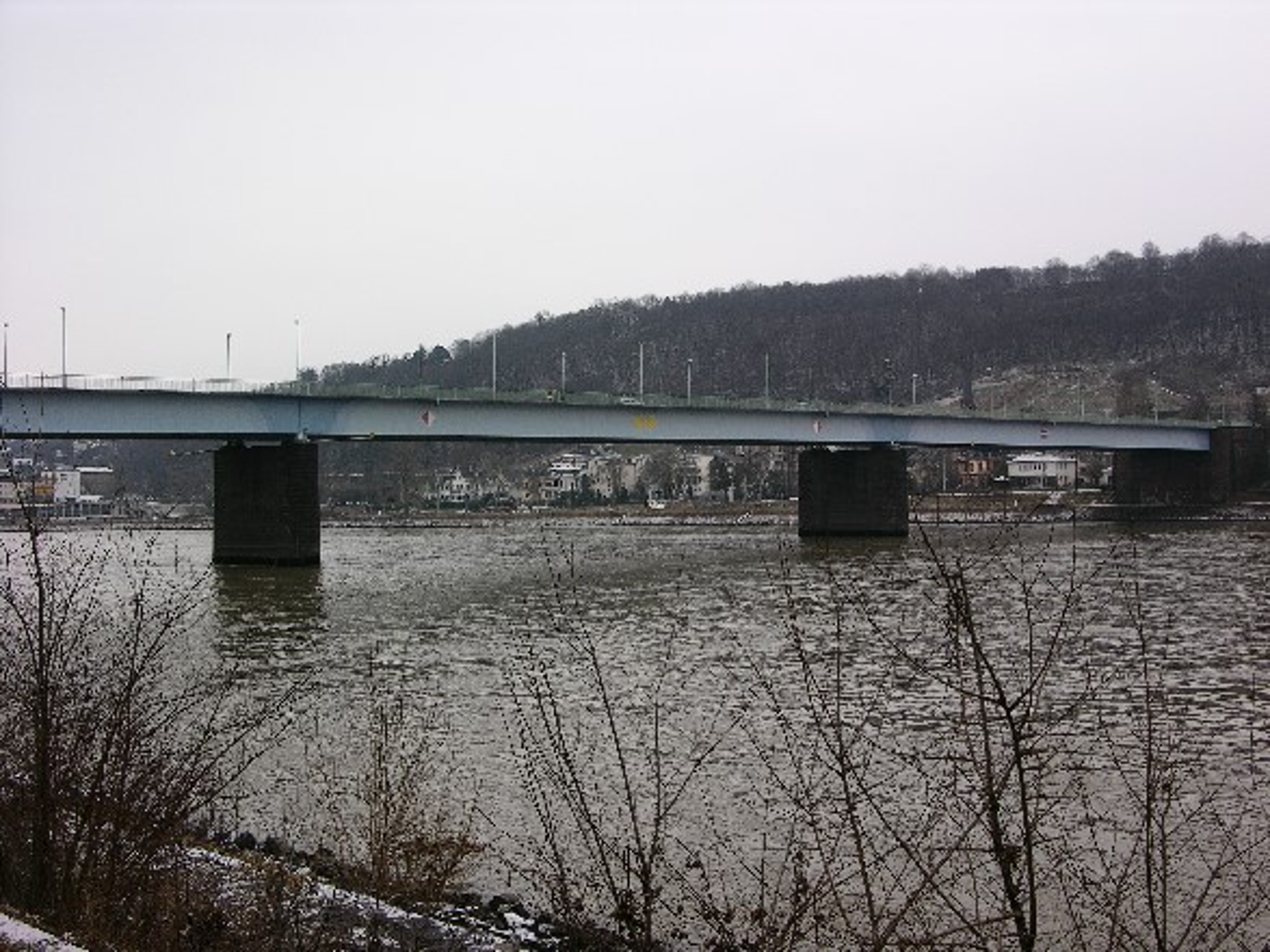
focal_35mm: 46
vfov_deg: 31.5
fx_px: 1687
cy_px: 476
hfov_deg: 41.2
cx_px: 635
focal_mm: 11.6
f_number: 5.3
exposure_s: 1/55.8
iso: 50
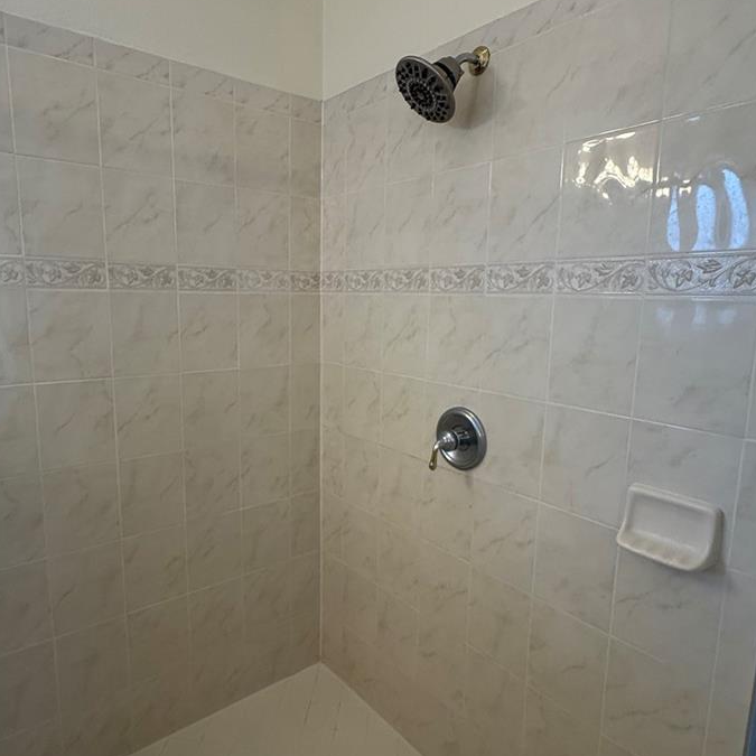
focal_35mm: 22
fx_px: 544
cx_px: 351
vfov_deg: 69.6
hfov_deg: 69.5
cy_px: 386
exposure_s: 1/120
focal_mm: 2.22
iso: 200
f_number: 2.2
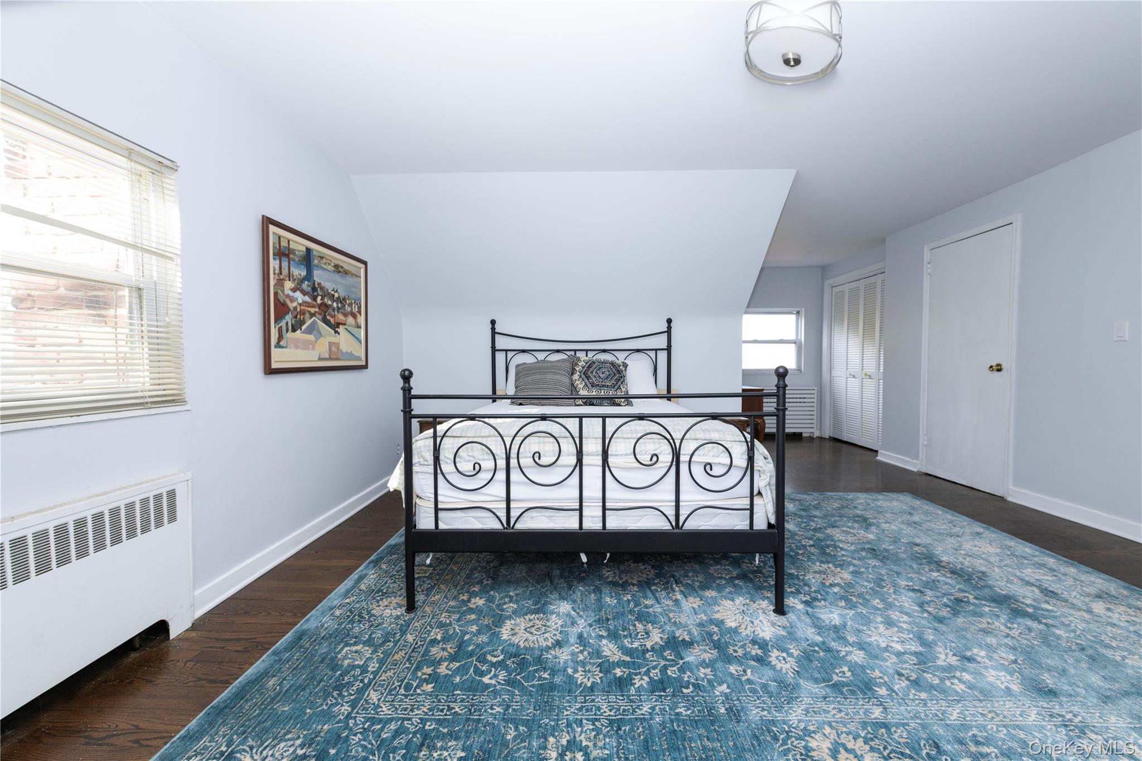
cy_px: 380
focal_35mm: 14
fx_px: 444
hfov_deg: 104.3
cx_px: 571
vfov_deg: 81.2
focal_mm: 14
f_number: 7.1
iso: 250
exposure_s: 1/60
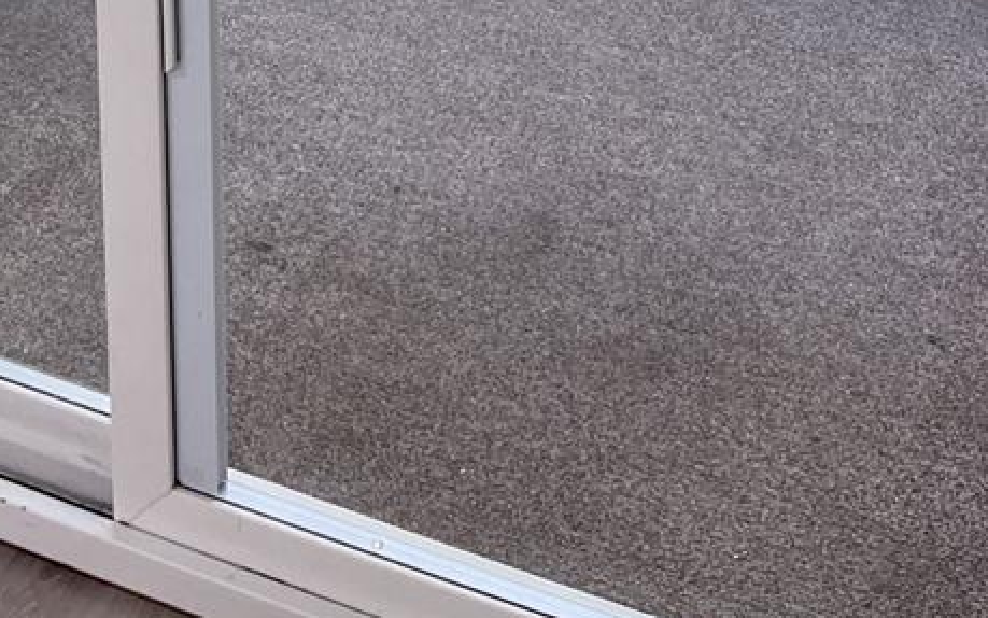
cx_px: 375
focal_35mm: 72
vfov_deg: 14.8
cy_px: -622
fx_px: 1939
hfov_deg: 28.5
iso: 100
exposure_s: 1/60
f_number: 1.6
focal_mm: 5.1
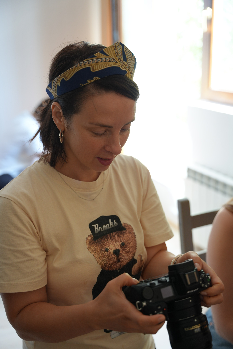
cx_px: 116
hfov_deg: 29.9
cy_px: 174
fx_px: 437
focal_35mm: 45
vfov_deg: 43.6
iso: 400
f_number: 2.8
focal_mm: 45
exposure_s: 1/125
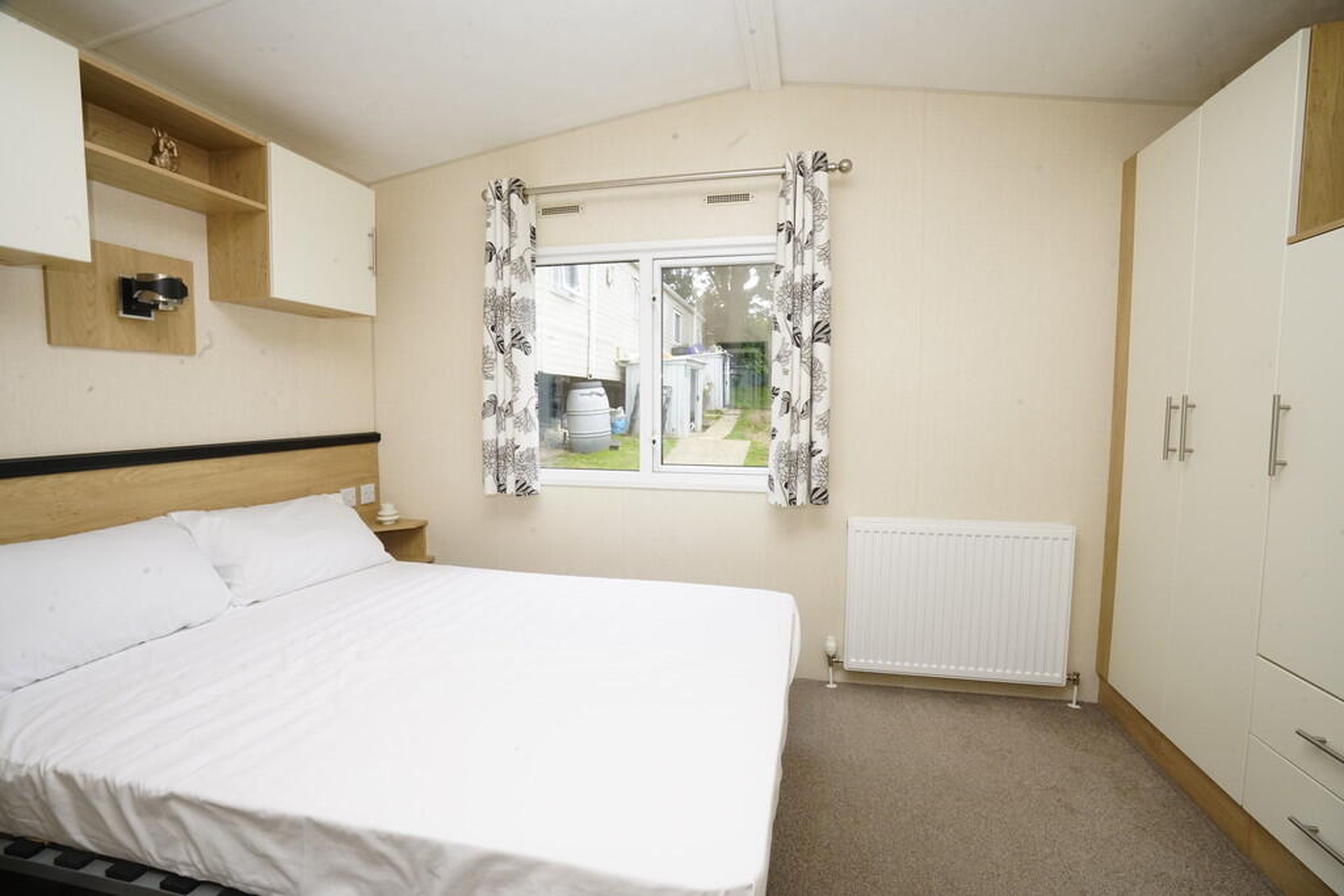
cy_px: 448
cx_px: 672
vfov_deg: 73.8
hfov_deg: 96.7
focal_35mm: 16
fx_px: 597
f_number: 18
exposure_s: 1/60
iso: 1600
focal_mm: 16
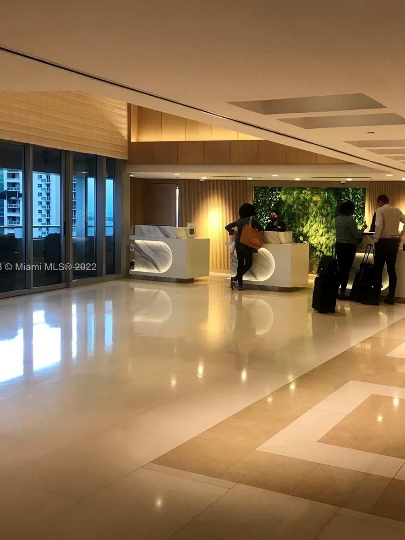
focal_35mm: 38
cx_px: 317
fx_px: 593
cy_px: 268
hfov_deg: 36.6
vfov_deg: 49.0
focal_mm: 3.99
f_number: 1.8
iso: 40
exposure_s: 1/24
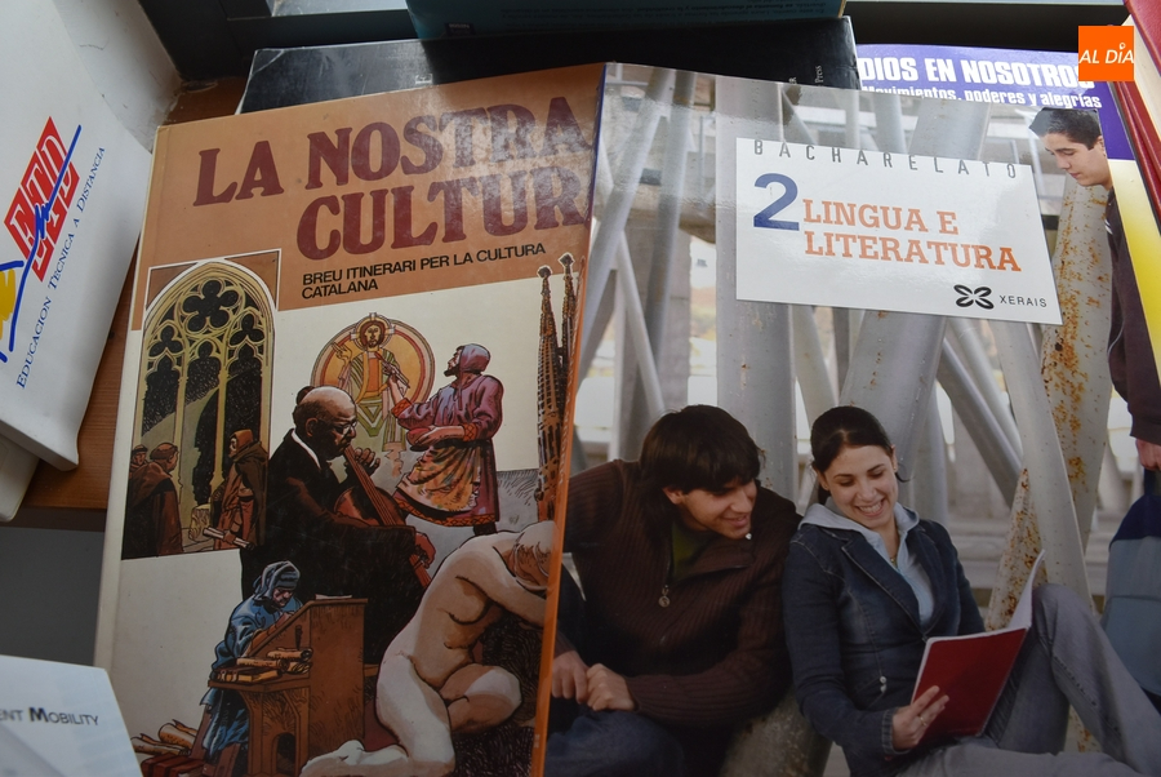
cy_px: 388
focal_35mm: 27
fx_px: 872
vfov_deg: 48.0
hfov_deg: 67.3
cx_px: 580
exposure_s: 1/160
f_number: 6.3
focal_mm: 18
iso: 400
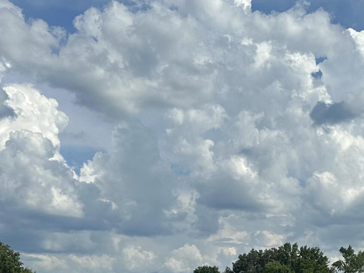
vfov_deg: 19.0
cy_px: 310
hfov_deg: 25.5
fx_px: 778
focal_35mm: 74
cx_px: 331
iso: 80
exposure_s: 1/8929
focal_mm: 6.86
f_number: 1.78
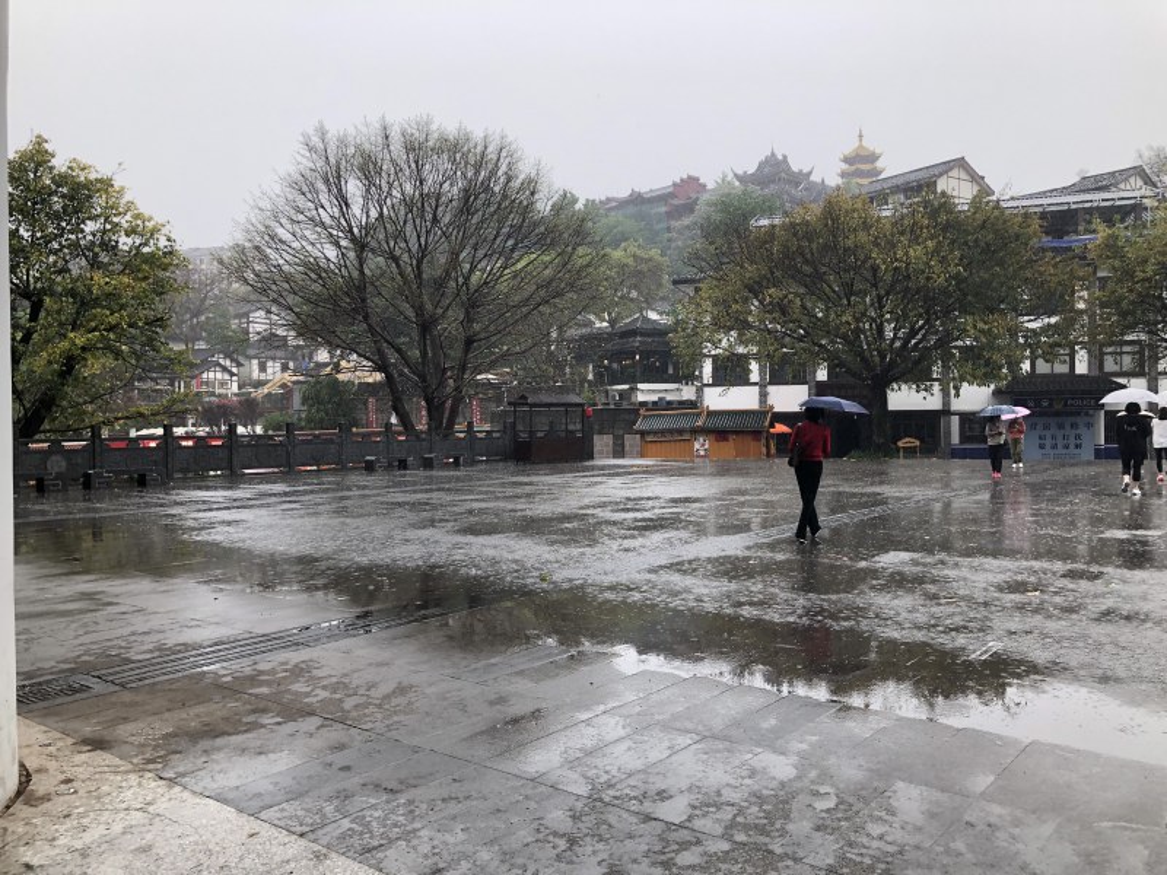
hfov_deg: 63.4
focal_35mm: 28
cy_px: 438
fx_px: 944
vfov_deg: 49.7
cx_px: 584
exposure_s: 1/159
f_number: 1.8
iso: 20
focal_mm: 4
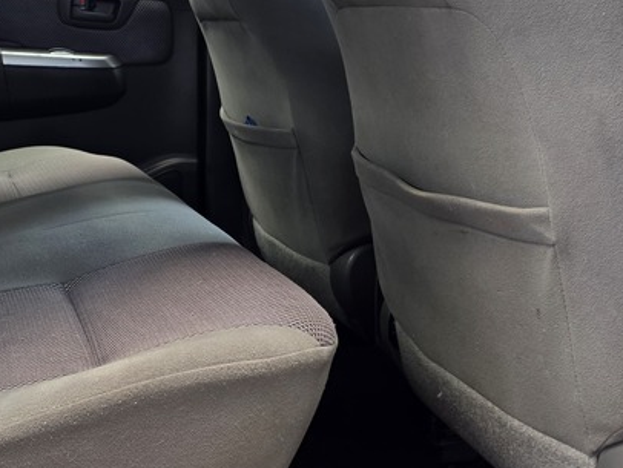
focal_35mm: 58
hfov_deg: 32.9
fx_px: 1044
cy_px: 160
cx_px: 203
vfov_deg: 25.1
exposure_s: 1/180
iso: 125
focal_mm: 6.25
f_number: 1.7
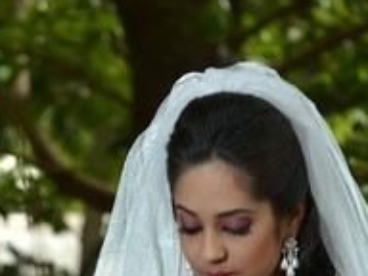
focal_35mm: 660
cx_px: 111
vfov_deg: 2.2
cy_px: 591
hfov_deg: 3.0
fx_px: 7016
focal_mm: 110
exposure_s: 1/100
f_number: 5
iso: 640
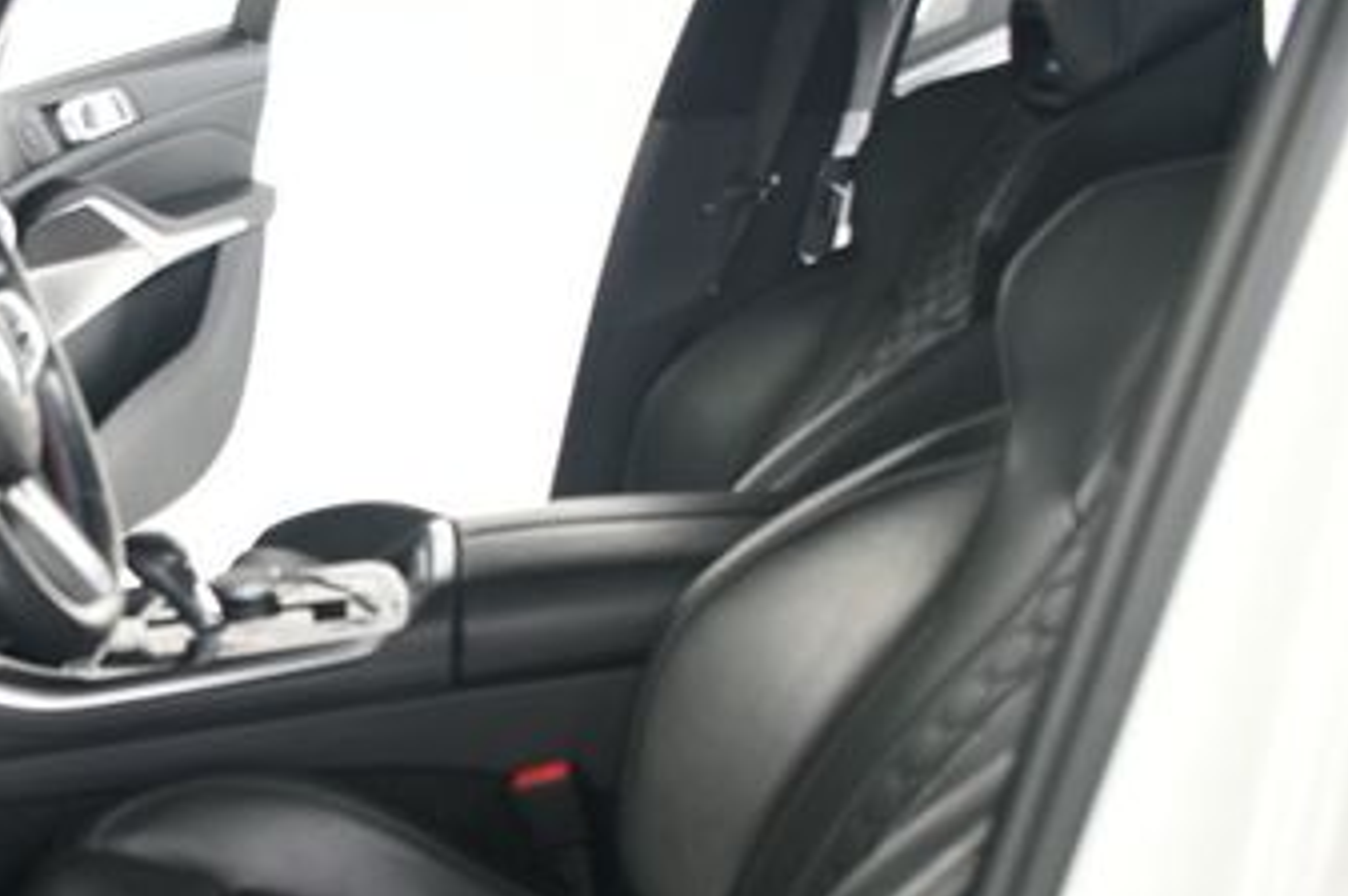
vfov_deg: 23.5
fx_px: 2132
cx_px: 148
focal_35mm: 57
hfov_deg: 33.3
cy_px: 672
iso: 100
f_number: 3.5
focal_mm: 20
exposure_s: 1/160
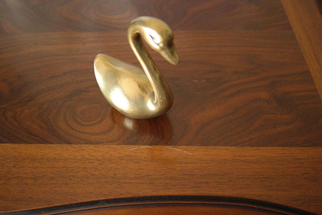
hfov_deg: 61.9
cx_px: 161
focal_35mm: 30
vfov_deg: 43.6
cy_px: 108
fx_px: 268
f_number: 5.6
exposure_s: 1/30
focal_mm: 20
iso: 400
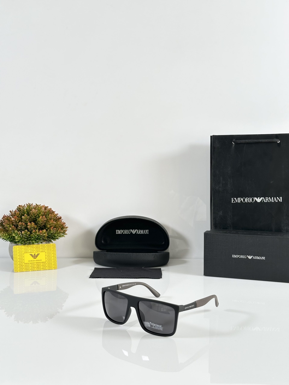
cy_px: 192
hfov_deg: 30.3
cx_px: 144
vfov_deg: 39.7
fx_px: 534
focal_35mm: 48
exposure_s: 1/100
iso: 64
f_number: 1.78
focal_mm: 6.86
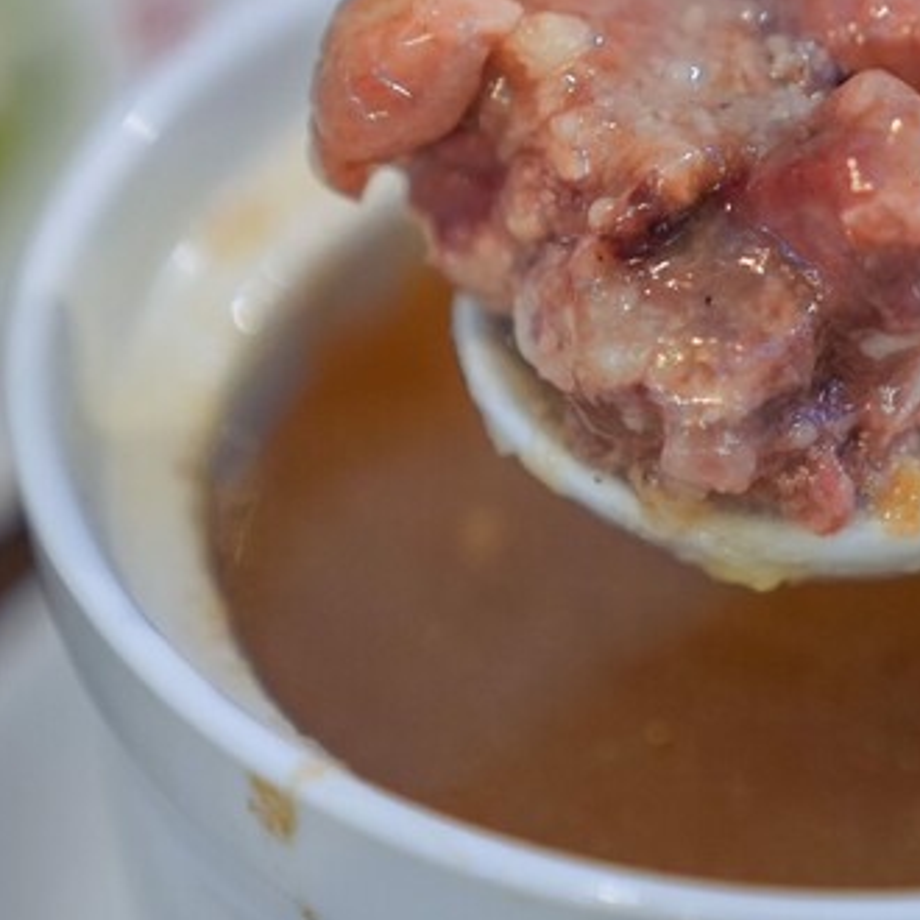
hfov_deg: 11.4
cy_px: 309
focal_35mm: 153
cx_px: 750
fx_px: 4601
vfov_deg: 11.4
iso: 2000
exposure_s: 1/80
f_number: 2.8
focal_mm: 70
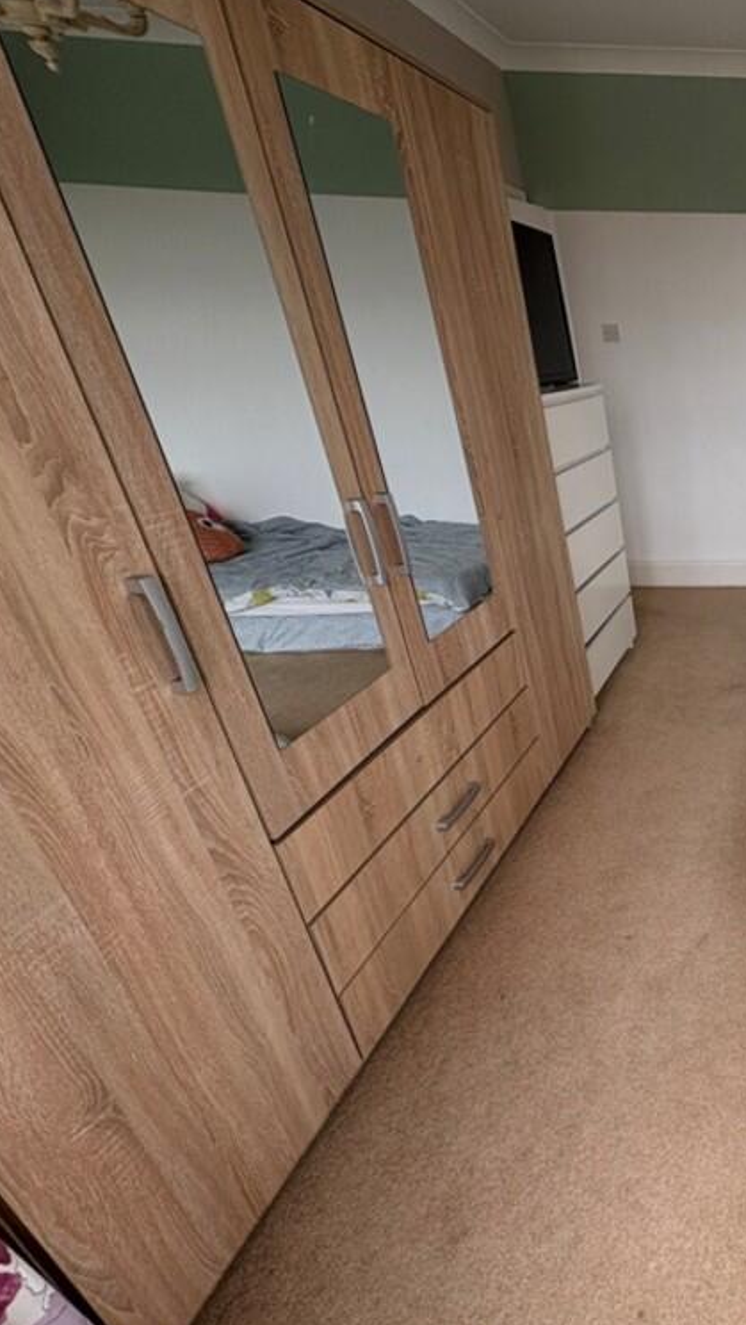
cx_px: 899
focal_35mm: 21
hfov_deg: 38.9
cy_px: 663
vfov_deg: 83.8
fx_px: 738
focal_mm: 2.22
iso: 40
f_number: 2.2
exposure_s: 1/99
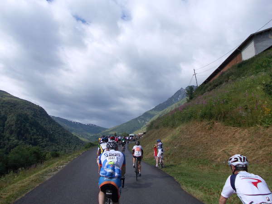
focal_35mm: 28
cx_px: 136
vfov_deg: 49.7
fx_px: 220
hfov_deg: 63.4
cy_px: 102
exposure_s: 1/500
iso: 80
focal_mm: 4
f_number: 5.4
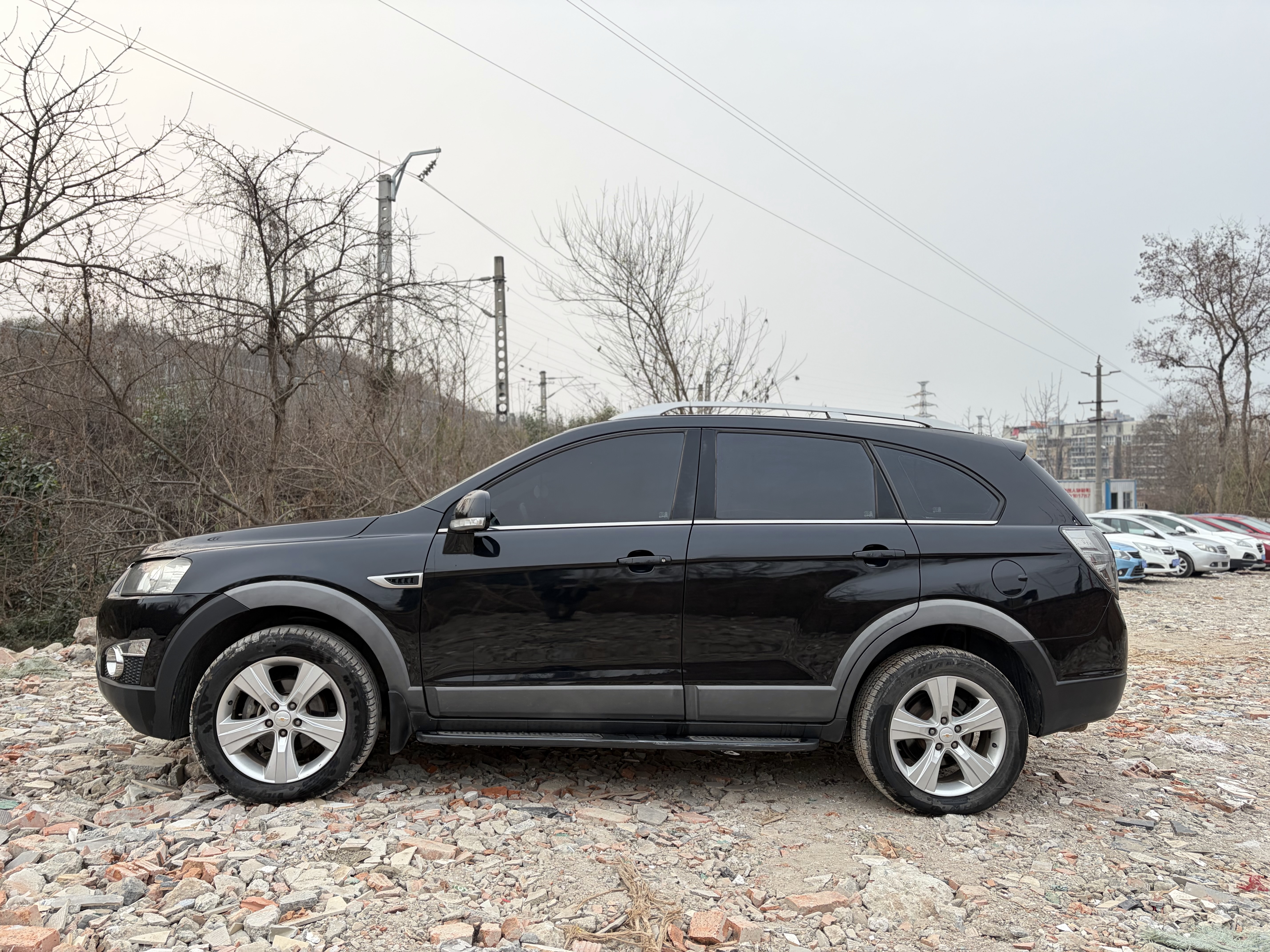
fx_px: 954
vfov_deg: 53.1
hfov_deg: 67.3
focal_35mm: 26
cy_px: 476
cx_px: 635
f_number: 1.6
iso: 80
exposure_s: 1/163
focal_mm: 5.96
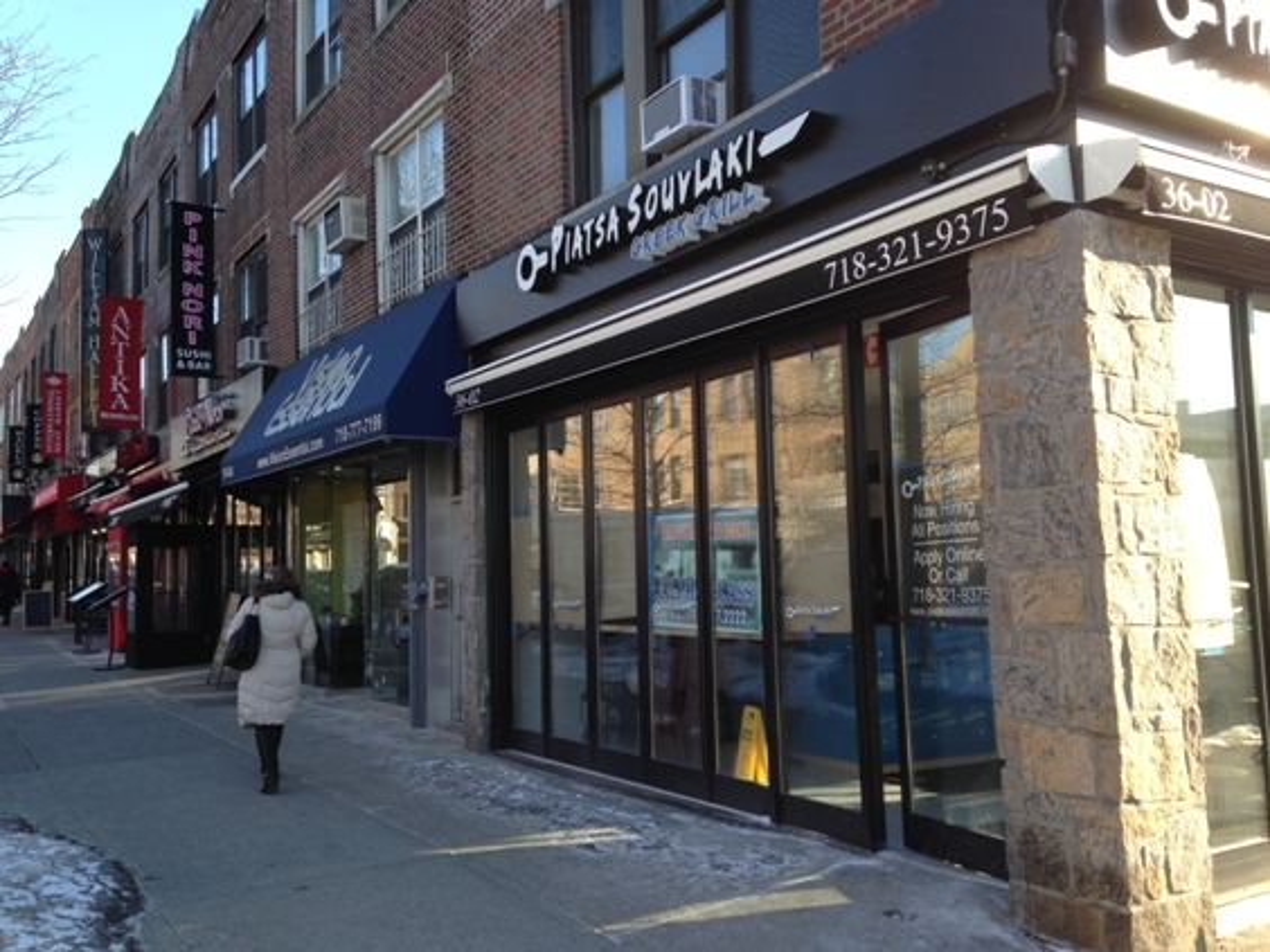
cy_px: 476
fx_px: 1211
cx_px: 635
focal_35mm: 33
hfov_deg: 55.4
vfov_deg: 42.9
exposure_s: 1/326
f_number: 2.4
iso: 50
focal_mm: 4.12
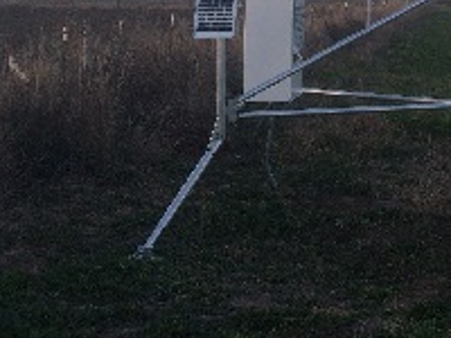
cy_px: 17
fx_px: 977
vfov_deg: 19.2
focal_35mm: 75
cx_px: 325
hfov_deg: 25.7
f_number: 2.2
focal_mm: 4.12
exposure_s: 1/120
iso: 40
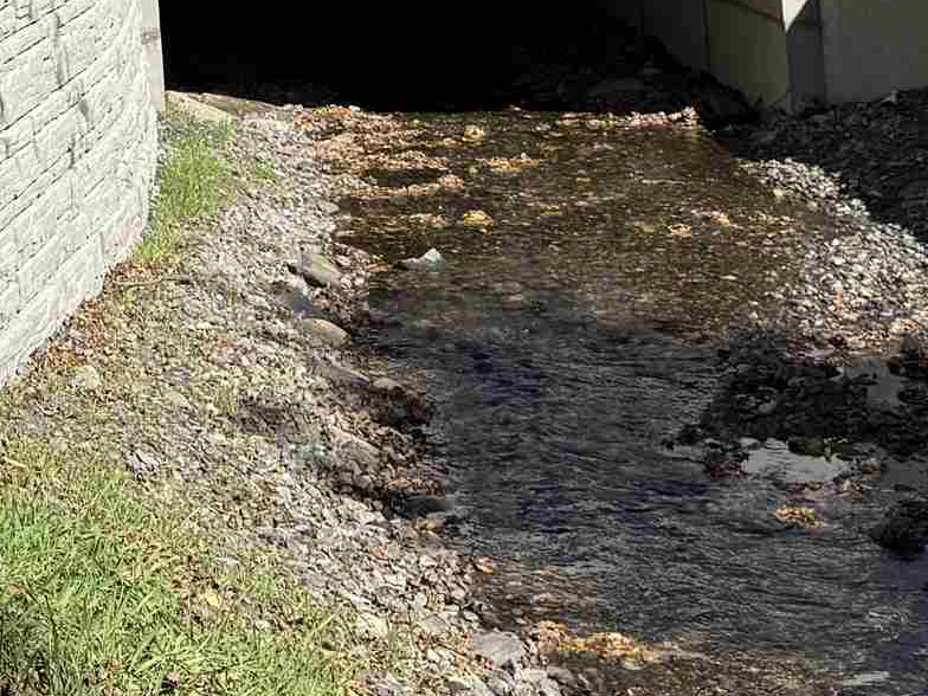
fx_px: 2520
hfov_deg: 19.3
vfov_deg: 14.2
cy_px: -504
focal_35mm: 94
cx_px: -275
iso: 80
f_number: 1.78
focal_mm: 6.76
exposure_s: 1/4673
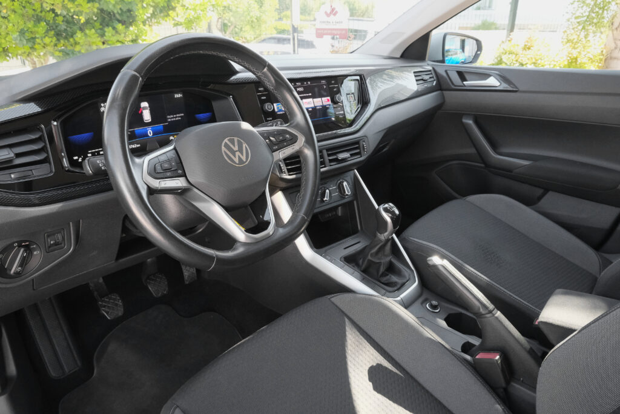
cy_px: 207
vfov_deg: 51.3
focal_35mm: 25
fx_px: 431
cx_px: 310
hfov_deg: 71.5
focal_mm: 16.6
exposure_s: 1/50
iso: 2000
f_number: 9
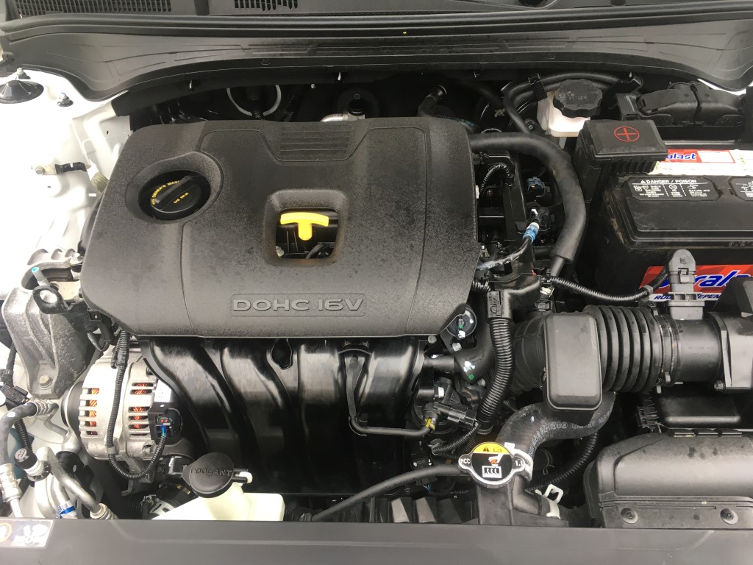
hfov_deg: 61.7
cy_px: 282
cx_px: 376
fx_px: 631
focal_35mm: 29
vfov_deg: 48.2
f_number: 2.2
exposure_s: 1/40
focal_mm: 4.15
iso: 25
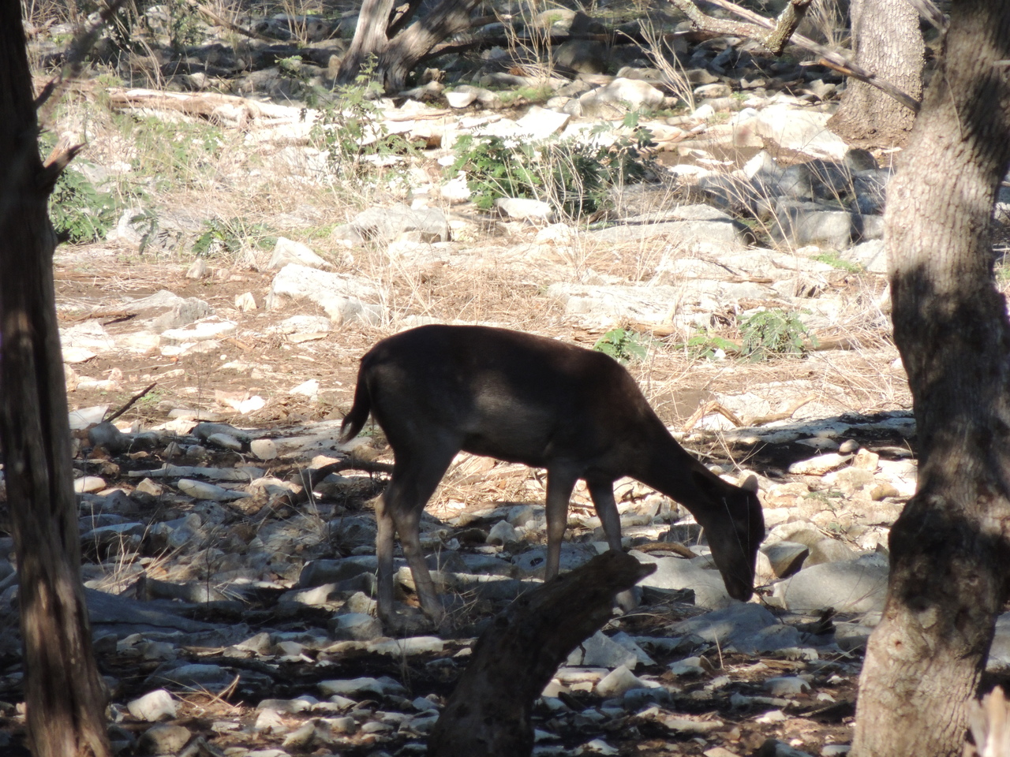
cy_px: 378
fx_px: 29177
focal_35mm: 1000
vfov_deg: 1.5
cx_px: 505
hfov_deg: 2.0
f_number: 5.9
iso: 360
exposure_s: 1/500
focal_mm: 180
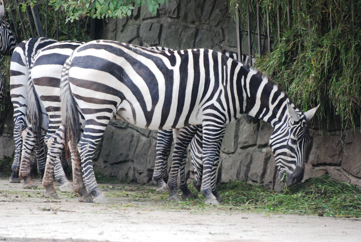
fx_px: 3313
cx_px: 180
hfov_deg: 6.2
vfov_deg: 4.2
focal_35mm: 330
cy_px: 121
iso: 1000
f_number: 5.3
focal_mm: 220
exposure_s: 1/400
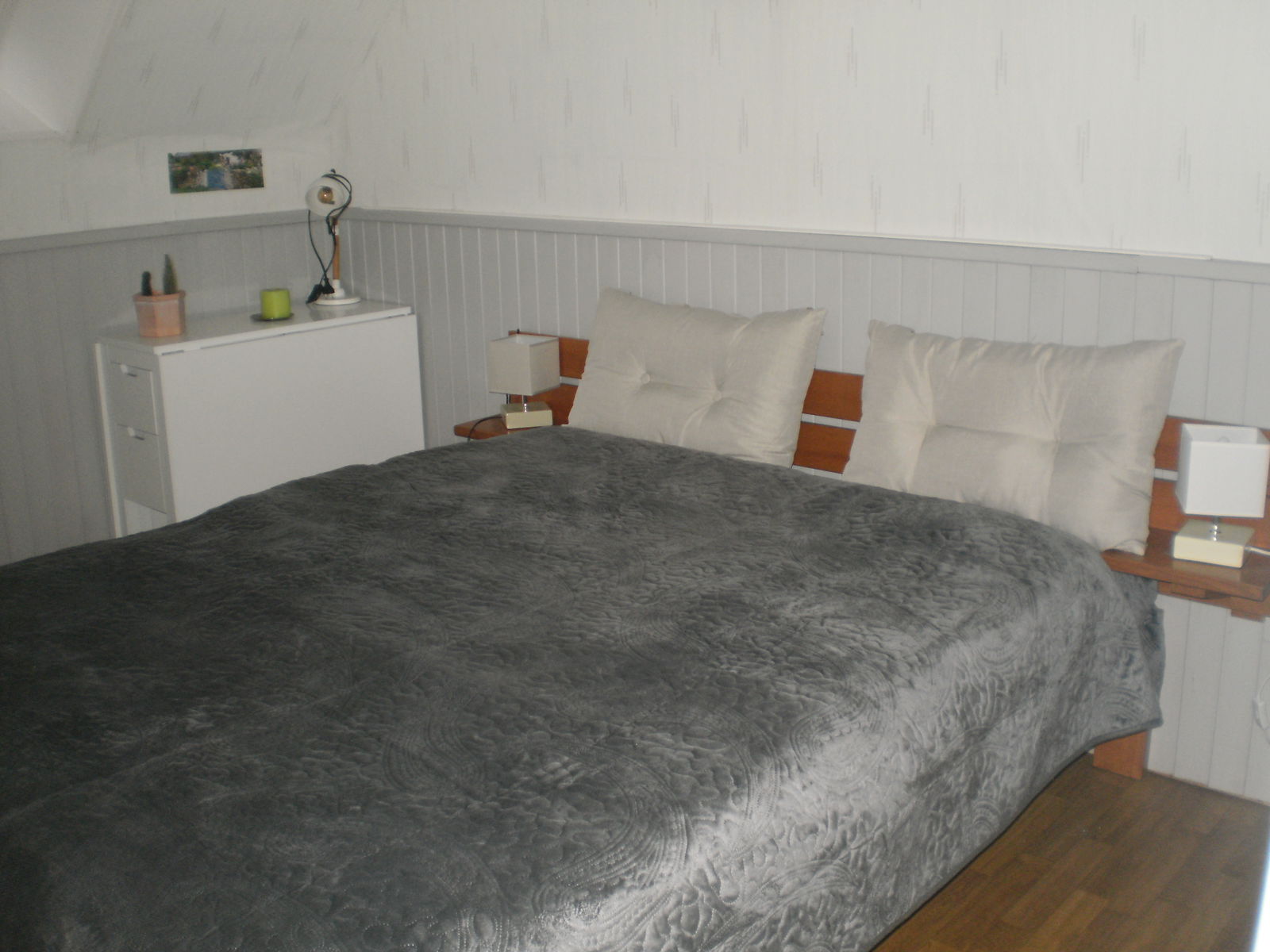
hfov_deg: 51.4
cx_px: 635
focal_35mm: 36
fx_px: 1321
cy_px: 476
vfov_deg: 39.7
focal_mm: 6.3
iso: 125
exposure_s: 1/30
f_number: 3.1
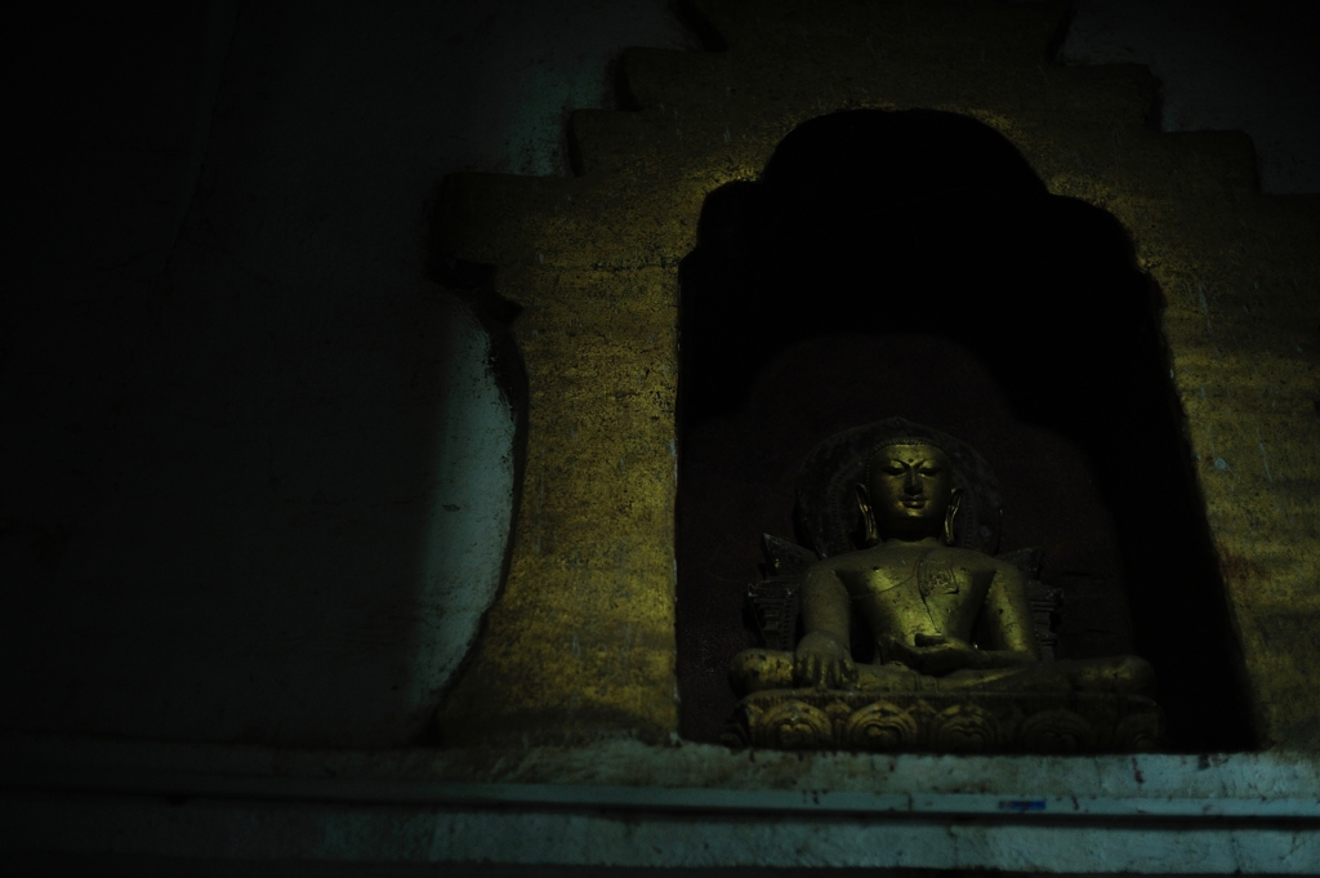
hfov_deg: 34.5
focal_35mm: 58
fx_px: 2125
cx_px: 660
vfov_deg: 23.3
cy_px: 439
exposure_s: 1/800
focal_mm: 58
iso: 1000
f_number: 2
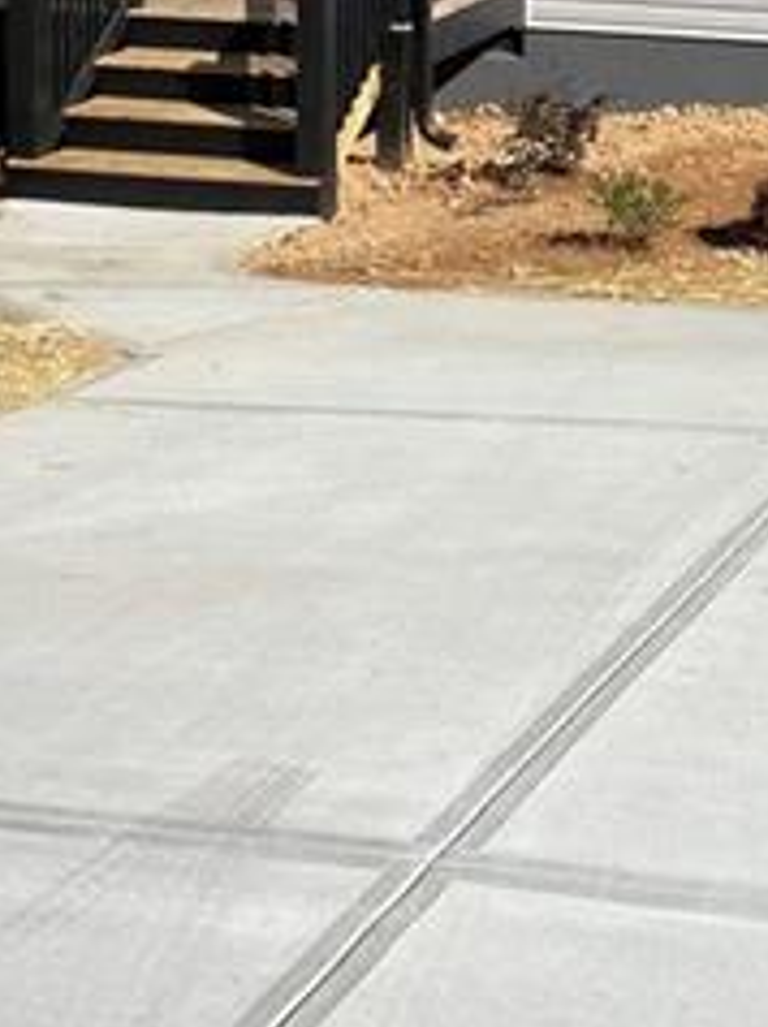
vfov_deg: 22.2
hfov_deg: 17.4
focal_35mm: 84
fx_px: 2489
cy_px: -73
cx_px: 613
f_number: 1.8
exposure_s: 1/4444
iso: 32
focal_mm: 4.25
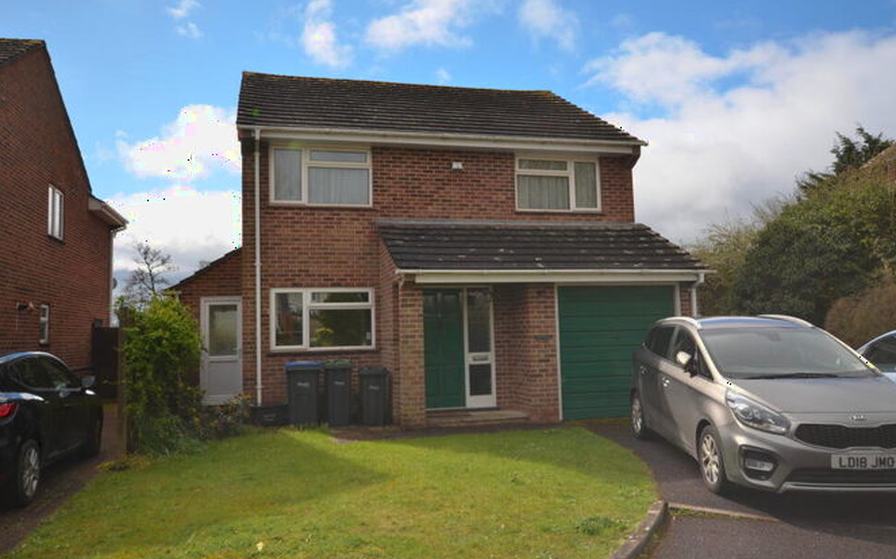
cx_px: 443
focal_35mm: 29
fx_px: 708
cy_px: 276
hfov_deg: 64.6
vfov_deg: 43.1
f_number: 8
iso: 100
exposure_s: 1/250
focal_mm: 18
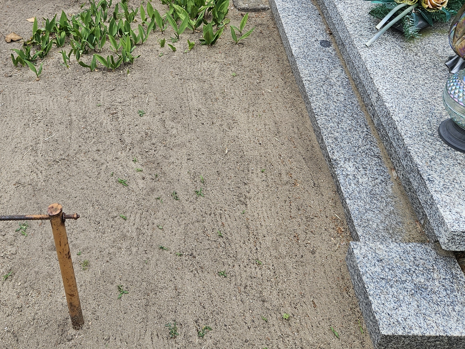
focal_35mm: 47
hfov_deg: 39.5
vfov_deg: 29.6
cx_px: 124
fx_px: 631
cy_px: 33
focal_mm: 5.4
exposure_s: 1/270
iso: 25
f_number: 1.8
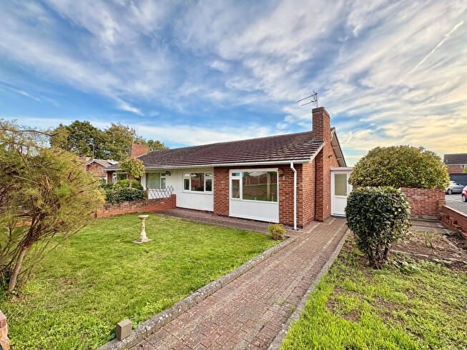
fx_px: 202
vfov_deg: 81.7
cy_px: 170
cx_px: 239
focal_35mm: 15
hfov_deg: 98.1
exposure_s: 1/178
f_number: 2.2
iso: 64
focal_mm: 2.22
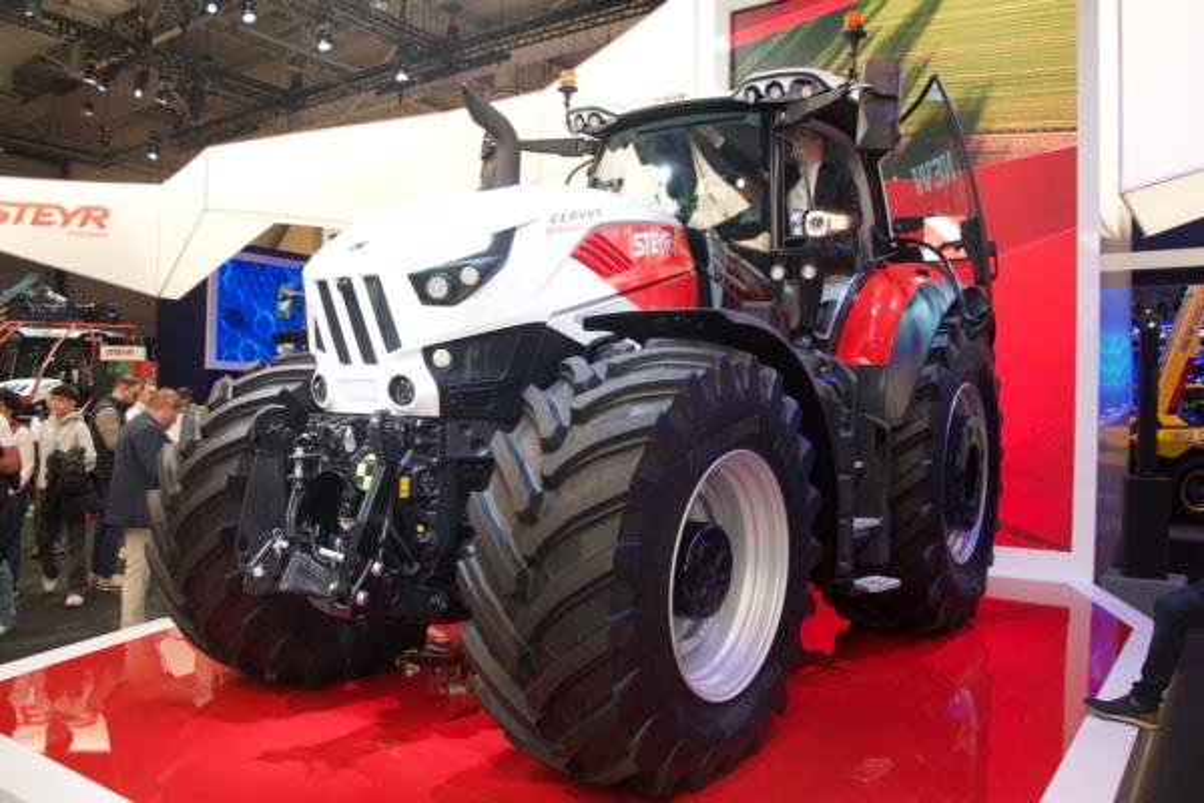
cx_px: 602
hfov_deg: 67.4
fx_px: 903
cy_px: 402
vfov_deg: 47.9
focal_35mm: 27
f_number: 3.5
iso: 400
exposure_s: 1/125
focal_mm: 18
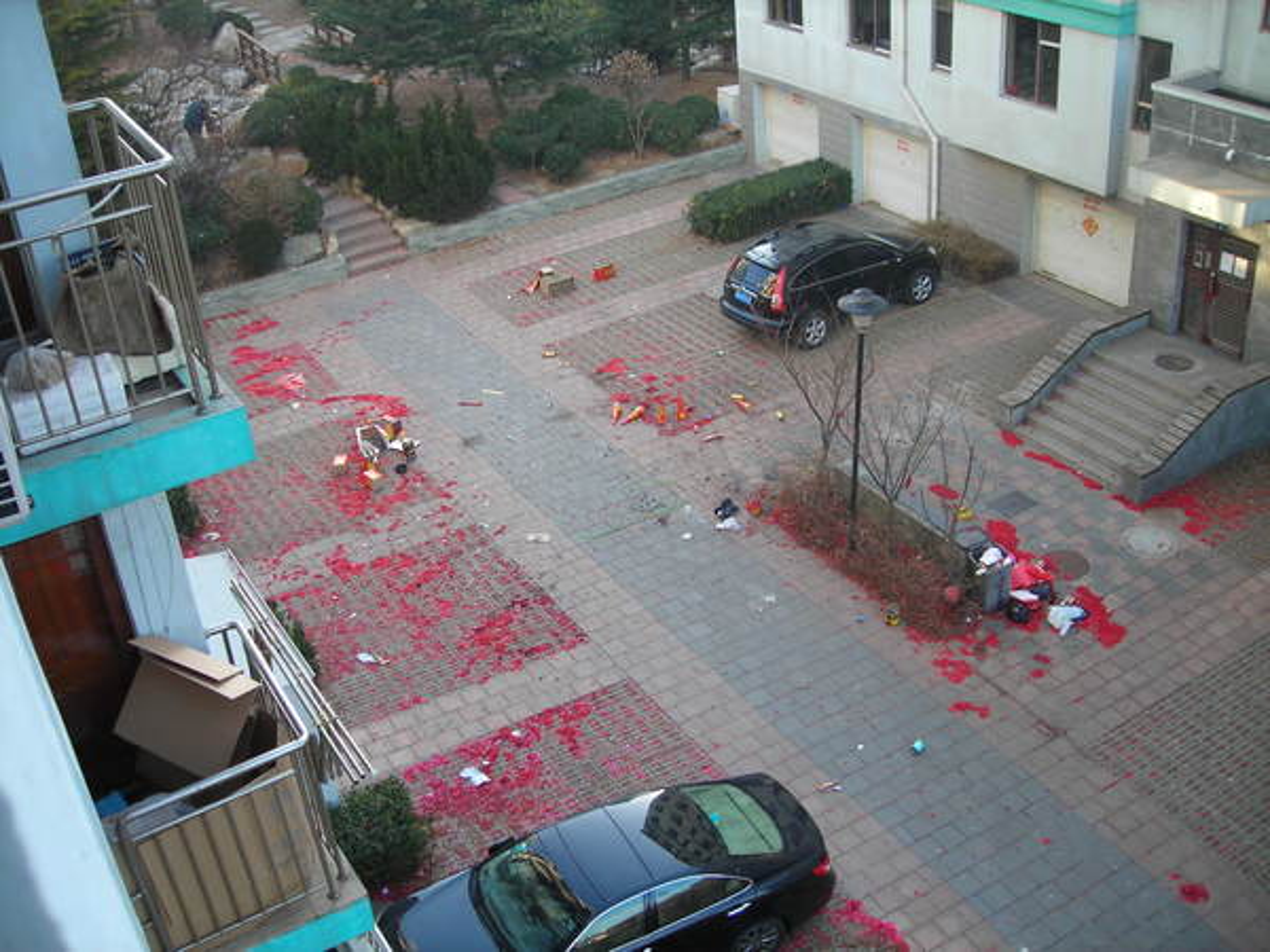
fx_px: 1394
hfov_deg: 49.0
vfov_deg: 37.7
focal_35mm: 38
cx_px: 635
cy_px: 476
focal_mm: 6.3
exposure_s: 1/34.6
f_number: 3.2
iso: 50
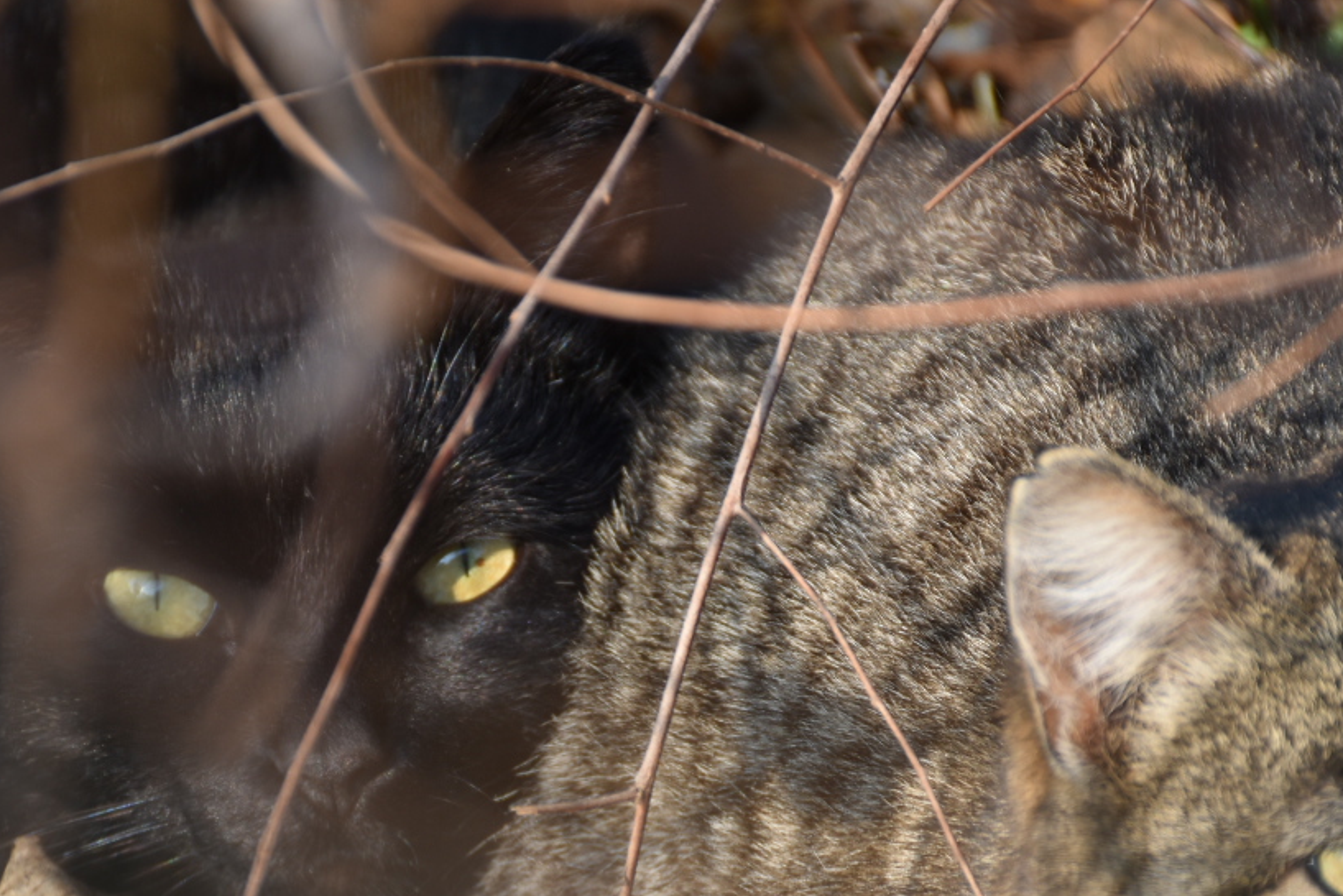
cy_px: 773
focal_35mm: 345
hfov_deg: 6.0
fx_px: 12872
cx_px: 633
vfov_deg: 4.0
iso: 125
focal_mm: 116
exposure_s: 1/160
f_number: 6.3
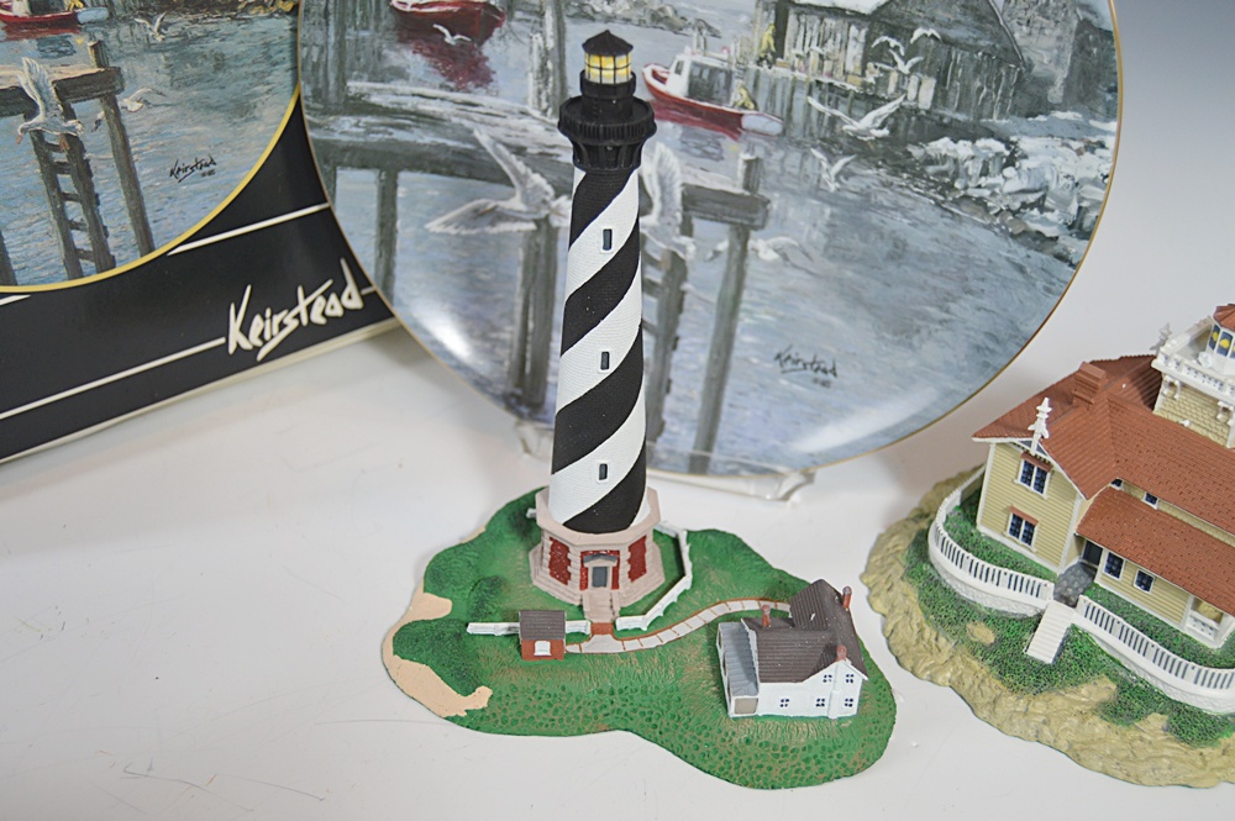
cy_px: 410
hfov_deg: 49.6
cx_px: 618
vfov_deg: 34.2
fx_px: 1337
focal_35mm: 39
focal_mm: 26
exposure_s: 1/60
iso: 500
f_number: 4
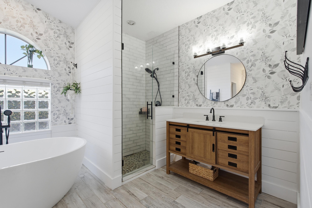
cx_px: 156
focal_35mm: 16
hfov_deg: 96.8
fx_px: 139
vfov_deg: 73.7
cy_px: 104
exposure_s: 1/500
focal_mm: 16
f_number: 8
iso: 800
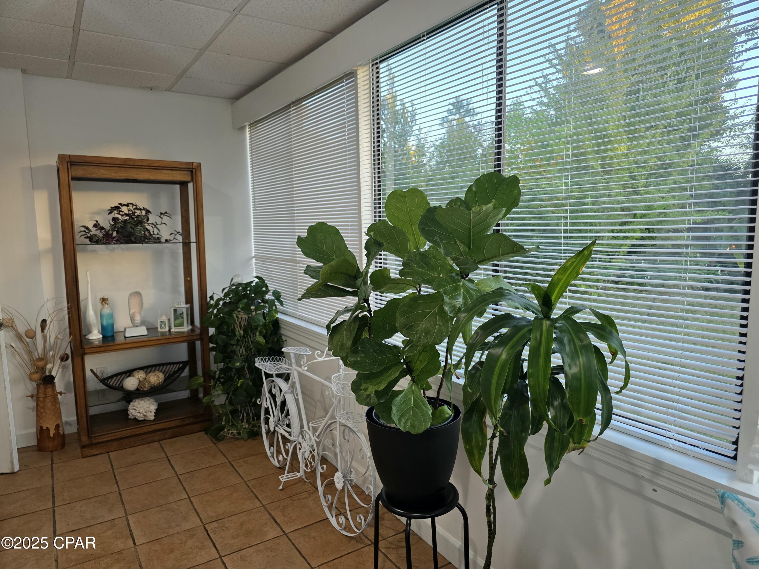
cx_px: 380
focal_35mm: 23
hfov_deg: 73.9
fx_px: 504
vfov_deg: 58.9
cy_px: 284
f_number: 1.7
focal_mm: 6.3
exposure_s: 1/120
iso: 160
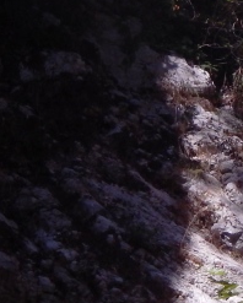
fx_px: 3089
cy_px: 240
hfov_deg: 4.5
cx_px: 388
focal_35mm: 344
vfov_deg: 5.6
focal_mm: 15.3
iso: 125
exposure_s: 1/800
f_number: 4.3
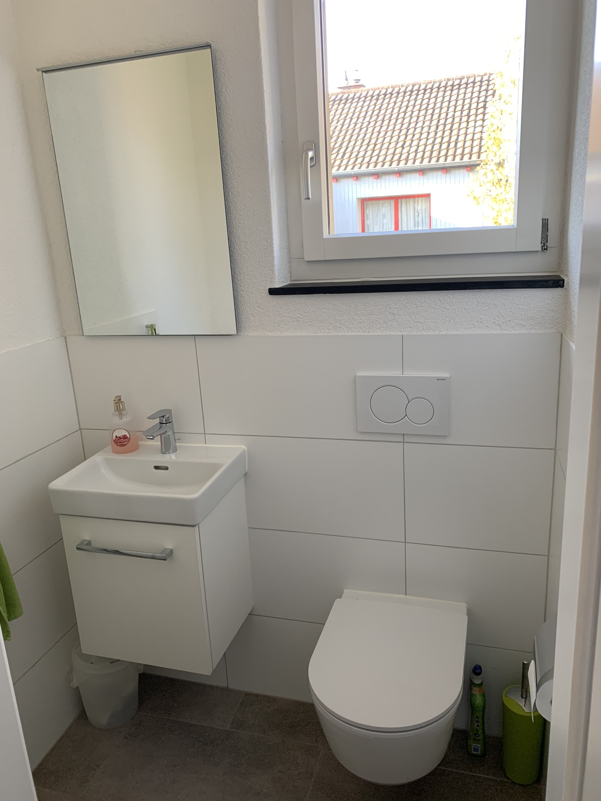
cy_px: 400
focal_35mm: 26
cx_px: 300
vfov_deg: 67.3
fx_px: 602
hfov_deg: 53.1
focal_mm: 4.25
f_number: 1.8
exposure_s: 1/60
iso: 100
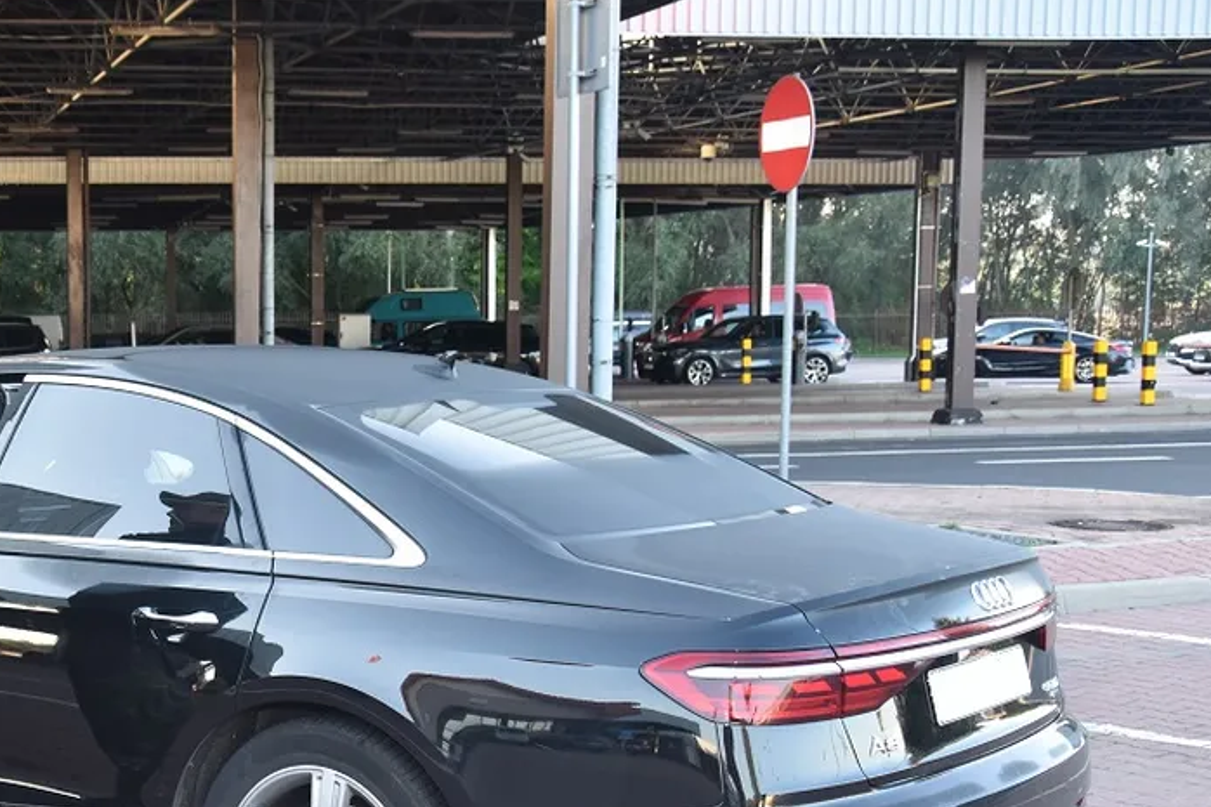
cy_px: 563
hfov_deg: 29.4
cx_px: 141
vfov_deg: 20.5
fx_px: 2220
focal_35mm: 66
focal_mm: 24
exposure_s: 1/125
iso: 720
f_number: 5.6
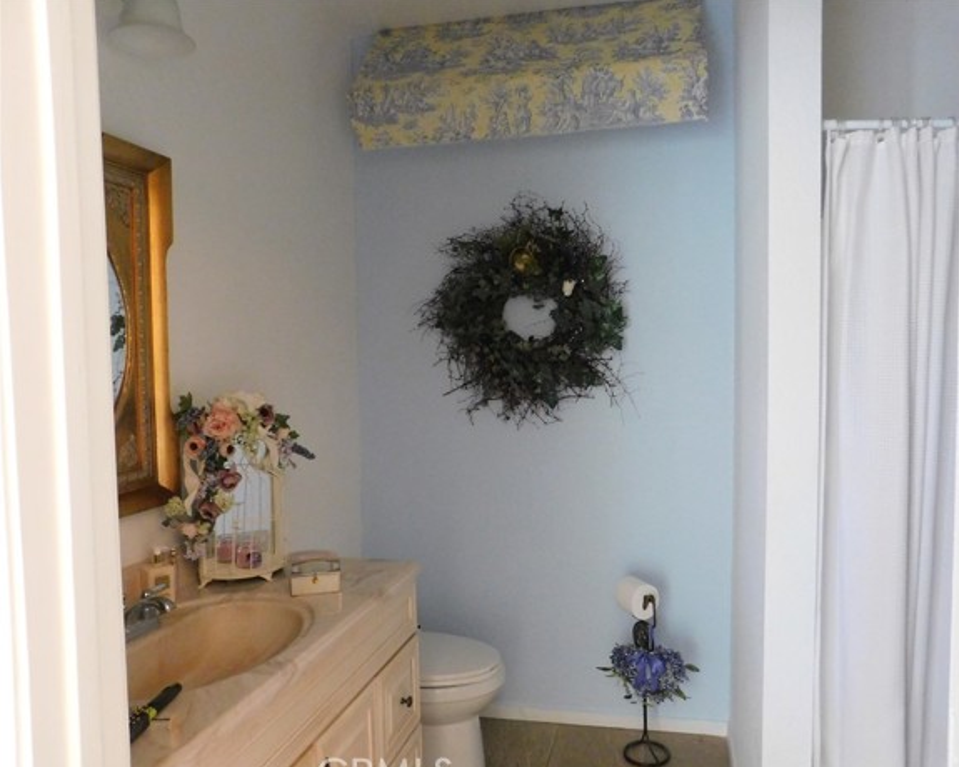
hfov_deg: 67.9
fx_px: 710
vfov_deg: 56.8
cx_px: 532
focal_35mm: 25
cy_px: 397
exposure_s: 1/8
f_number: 3
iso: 720
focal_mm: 4
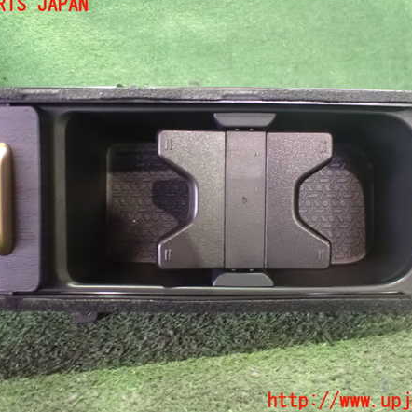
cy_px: 203
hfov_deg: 46.0
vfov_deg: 46.0
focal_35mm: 36
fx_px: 485
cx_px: 199
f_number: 2.3
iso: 1600
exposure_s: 1/20
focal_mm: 5.4
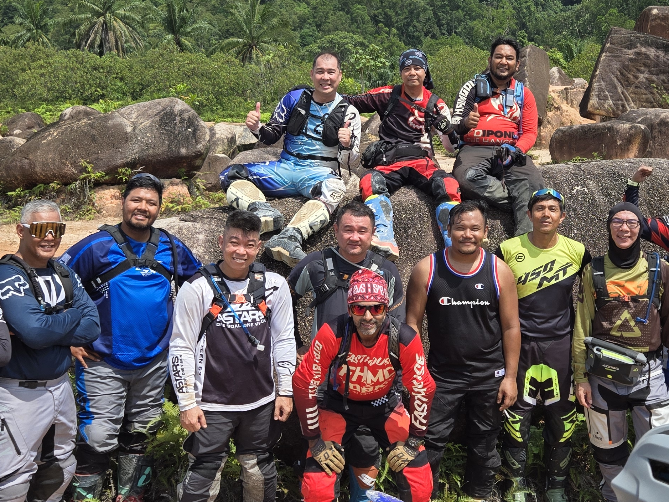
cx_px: 409
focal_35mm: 49
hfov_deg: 38.7
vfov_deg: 29.5
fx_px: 947
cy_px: 179
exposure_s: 1/2921
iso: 50
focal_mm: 5.4
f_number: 1.8
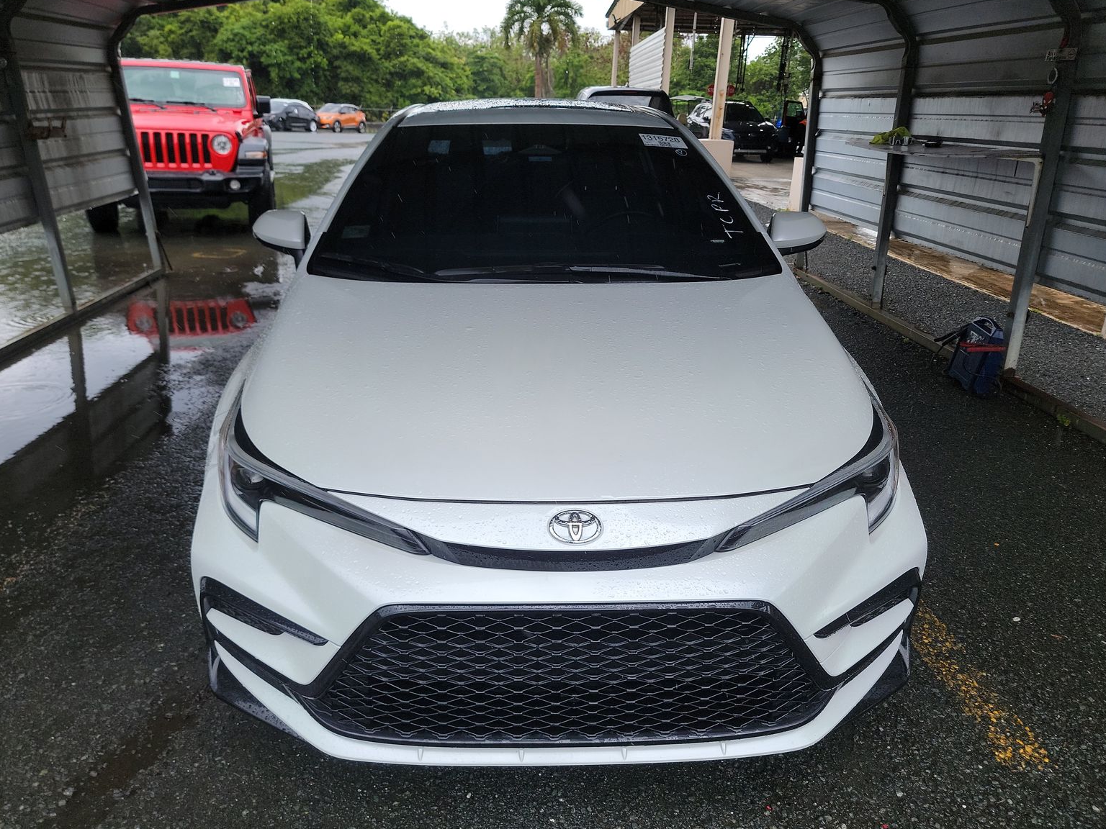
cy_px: 399
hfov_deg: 69.4
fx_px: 799
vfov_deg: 54.9
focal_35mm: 25
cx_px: 539
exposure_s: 1/402
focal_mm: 6.7
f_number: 1.8
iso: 50
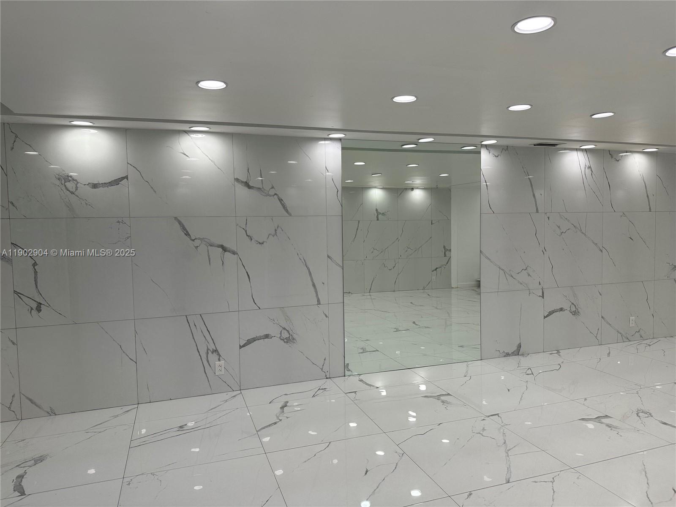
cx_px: 338
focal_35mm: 24
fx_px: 469
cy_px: 254
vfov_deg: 56.8
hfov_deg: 71.6
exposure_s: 1/347
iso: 80
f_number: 1.78
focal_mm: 6.86
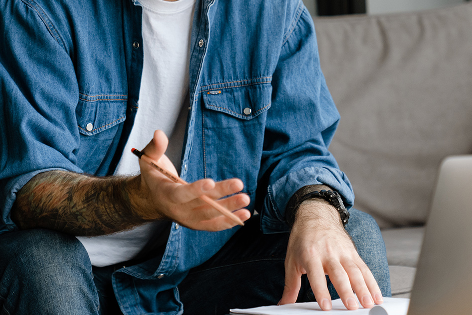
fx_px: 1941
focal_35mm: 148
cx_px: 278
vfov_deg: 9.3
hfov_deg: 13.9
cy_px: 77
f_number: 3.2
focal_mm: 70
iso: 1000
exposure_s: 1/250
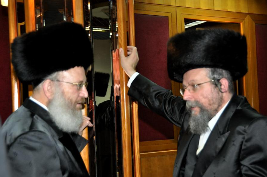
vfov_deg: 22.3
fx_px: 449
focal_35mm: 61
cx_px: 143
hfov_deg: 33.1
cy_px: 94
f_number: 4.2
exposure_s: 1/60
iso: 800
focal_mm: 35
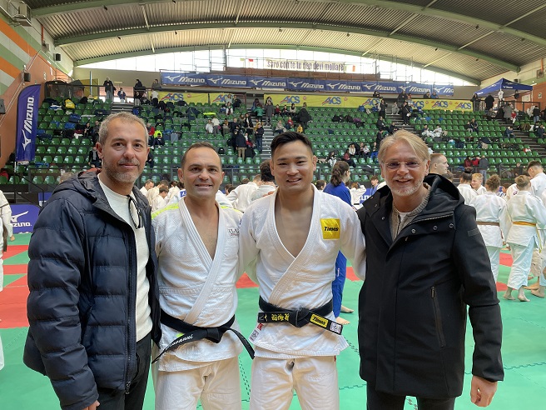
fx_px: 410
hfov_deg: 67.3
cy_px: 205
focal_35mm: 26
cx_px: 273
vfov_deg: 53.1
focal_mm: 4.2
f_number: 1.6
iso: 125
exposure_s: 1/105
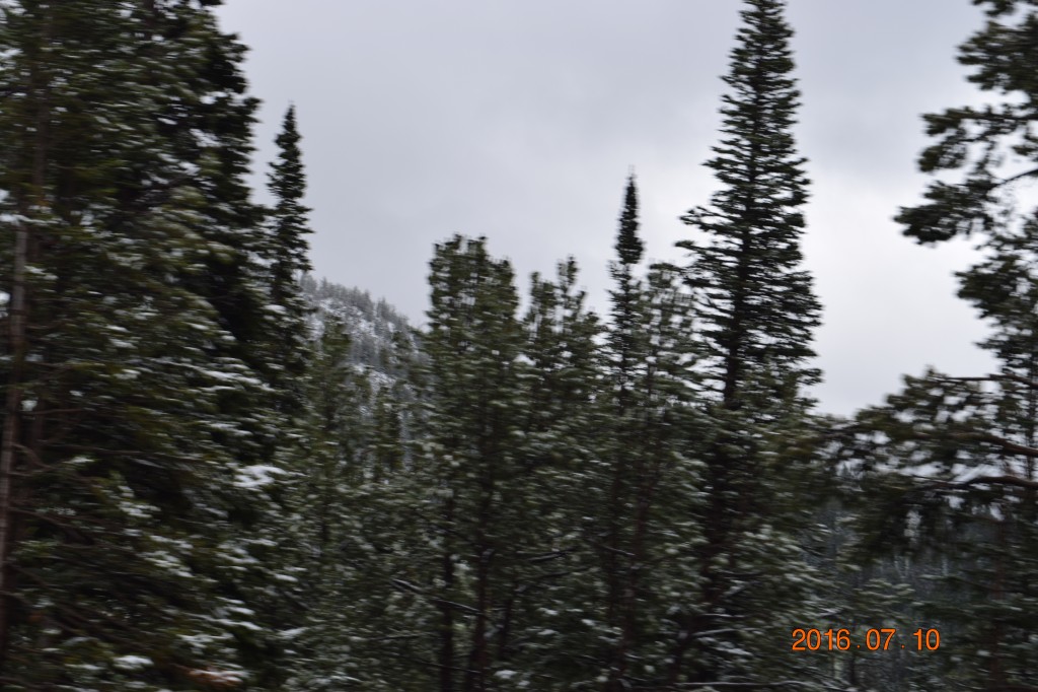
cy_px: 346
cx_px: 519
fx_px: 2378
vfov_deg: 16.5
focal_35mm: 82
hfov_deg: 24.6
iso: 100
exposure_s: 1/200
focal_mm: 55
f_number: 9
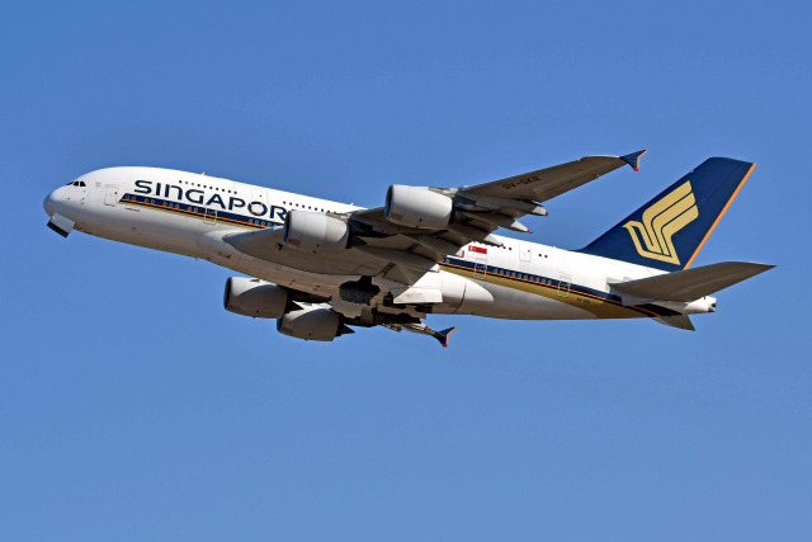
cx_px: 406
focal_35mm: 240
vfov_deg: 5.7
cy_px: 271
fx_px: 5414
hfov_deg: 8.6
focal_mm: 160
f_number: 10
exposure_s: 1/1000
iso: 200
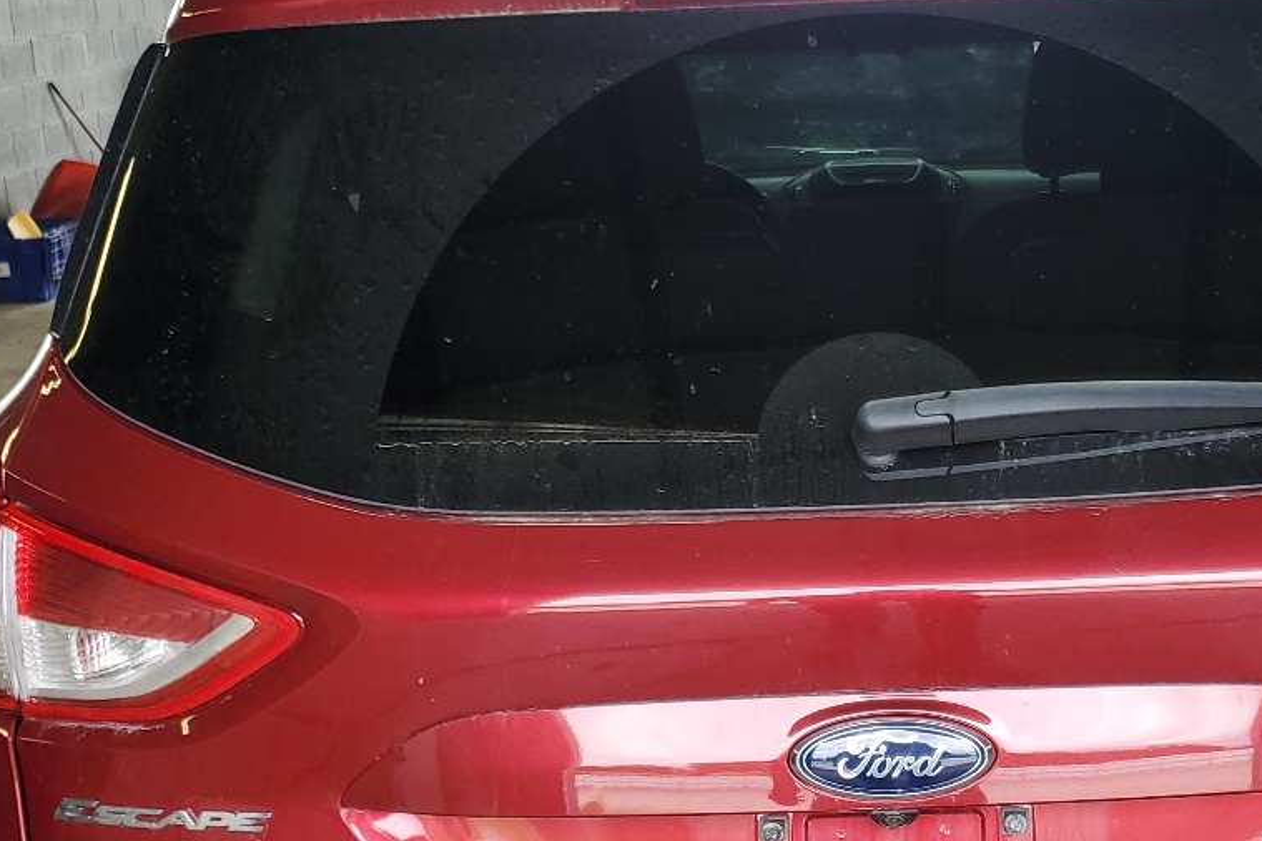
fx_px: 1998
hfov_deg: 34.6
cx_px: 886
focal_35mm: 57
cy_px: 642
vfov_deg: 23.5
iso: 50
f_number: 1.5
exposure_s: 1/175
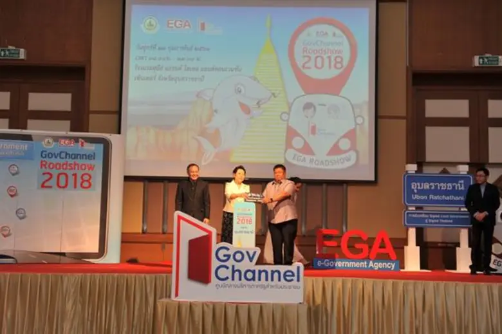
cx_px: 251
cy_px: 167
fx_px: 669
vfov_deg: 28.0
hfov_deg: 41.1
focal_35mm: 48
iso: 1000
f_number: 4
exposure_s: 1/60
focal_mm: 48
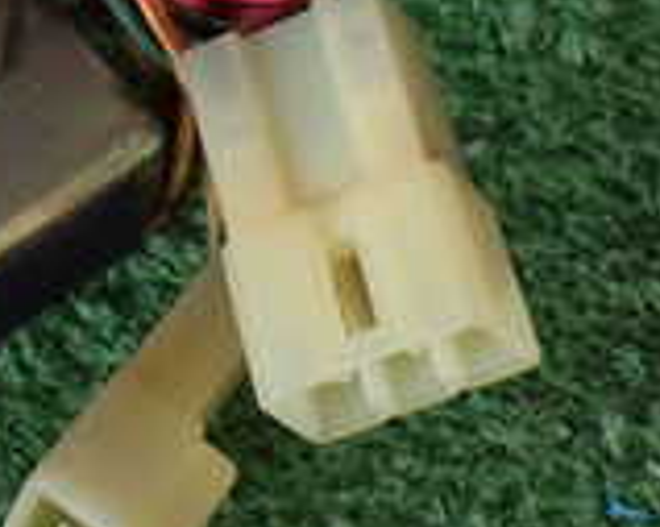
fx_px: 3162
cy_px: -145
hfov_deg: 11.5
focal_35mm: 162
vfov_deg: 9.4
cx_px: -274
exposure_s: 1/80
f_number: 2.9
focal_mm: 7.84
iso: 200
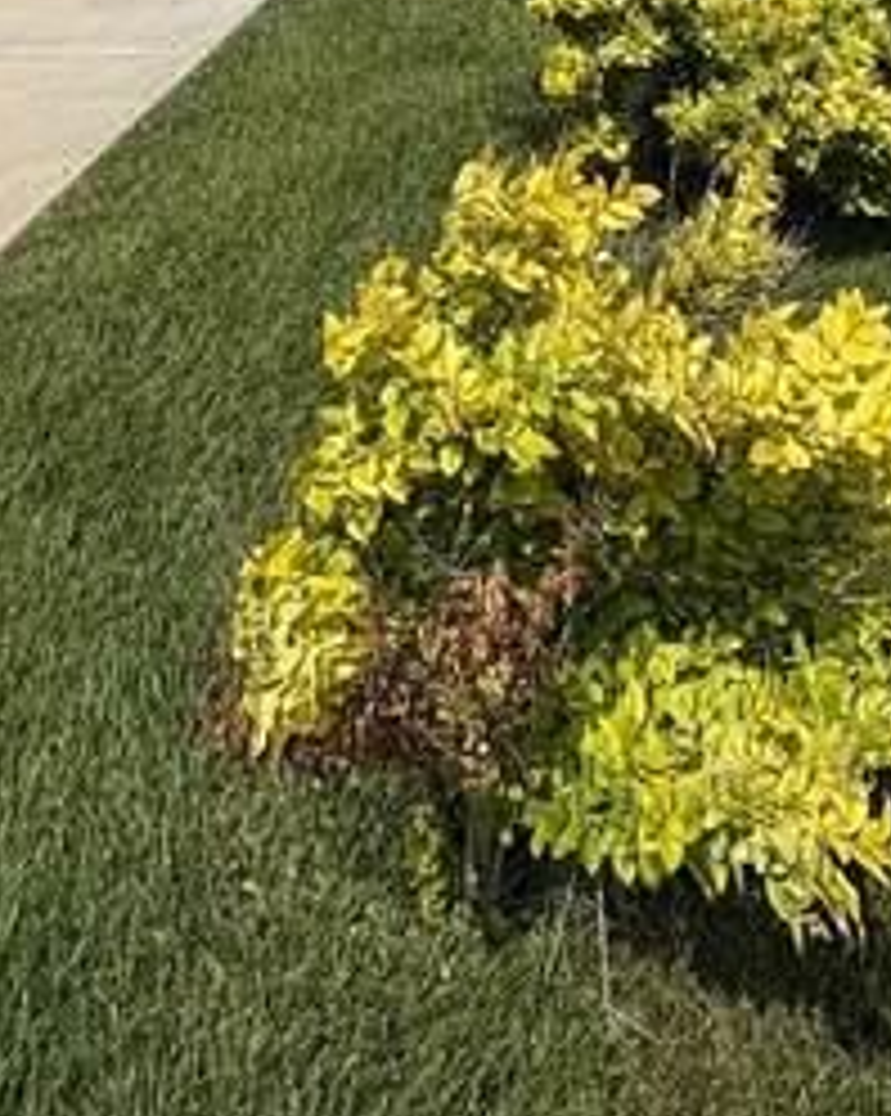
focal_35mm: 53
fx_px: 1749
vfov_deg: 29.4
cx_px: 711
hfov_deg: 28.0
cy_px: -288
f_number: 2.2
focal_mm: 2.22
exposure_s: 1/3906
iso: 50
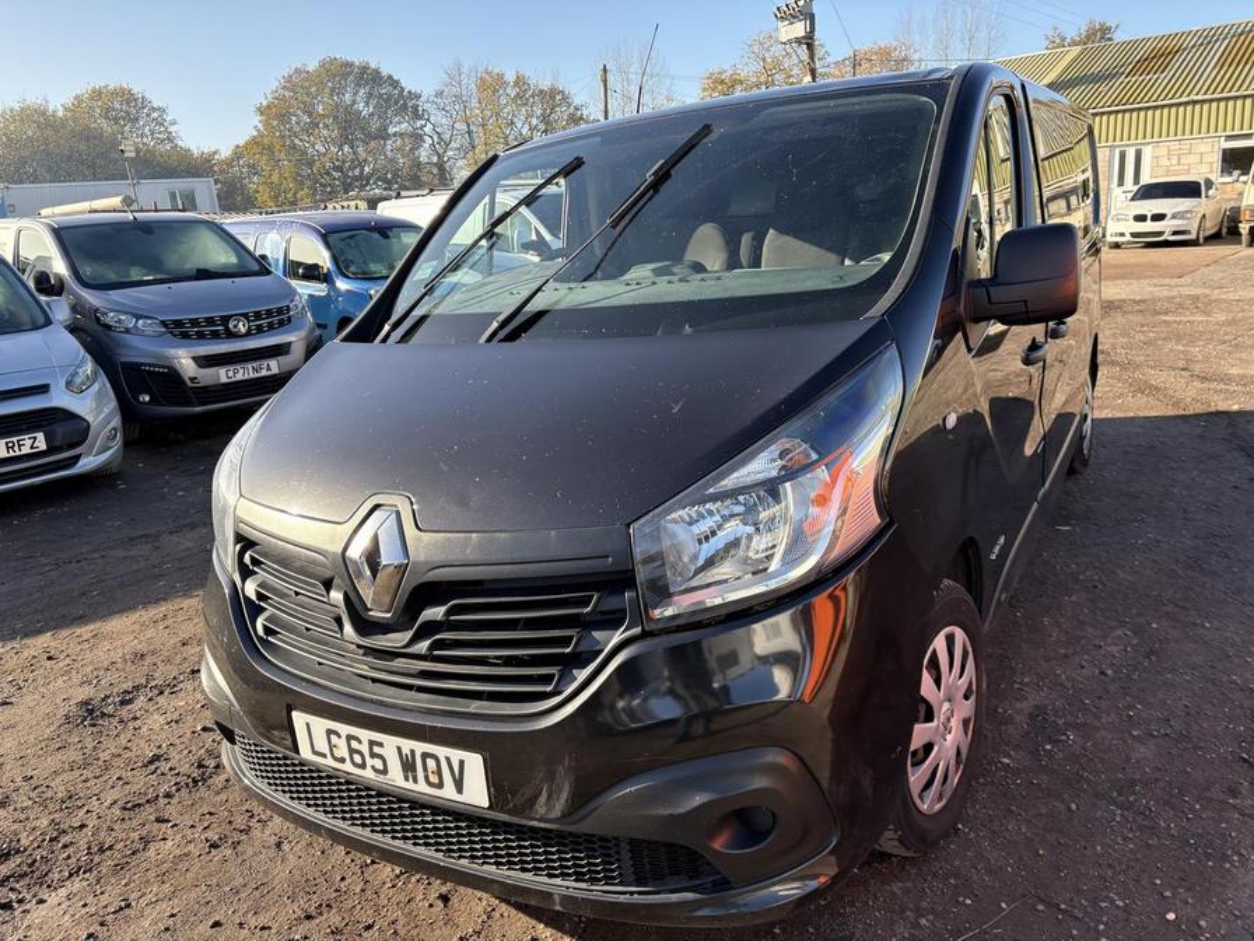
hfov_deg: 67.3
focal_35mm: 26
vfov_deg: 53.1
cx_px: 627
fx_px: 942
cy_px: 470
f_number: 1.6
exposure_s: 1/716
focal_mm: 5.96
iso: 64
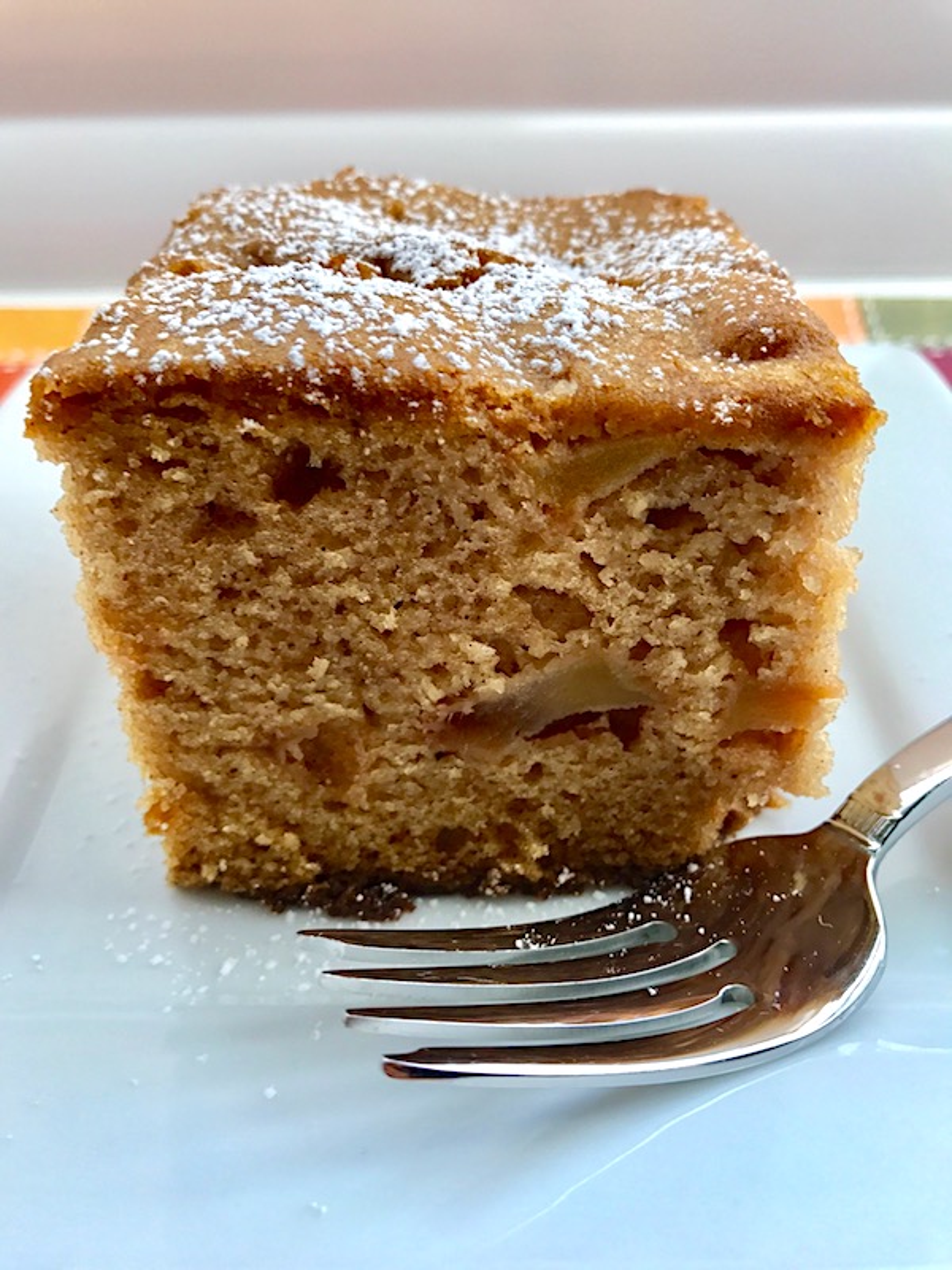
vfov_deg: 63.4
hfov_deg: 49.7
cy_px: 635
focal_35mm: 28
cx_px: 476
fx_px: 1027
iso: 32
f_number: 1.8
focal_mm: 3.99
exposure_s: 1/120
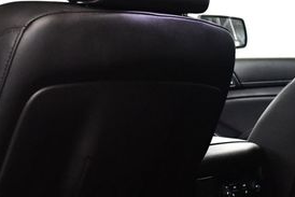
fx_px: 689
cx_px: 184
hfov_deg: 24.1
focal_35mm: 84
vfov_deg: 16.3
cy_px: 74
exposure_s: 1/60
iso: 3200
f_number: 3.5
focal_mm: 18
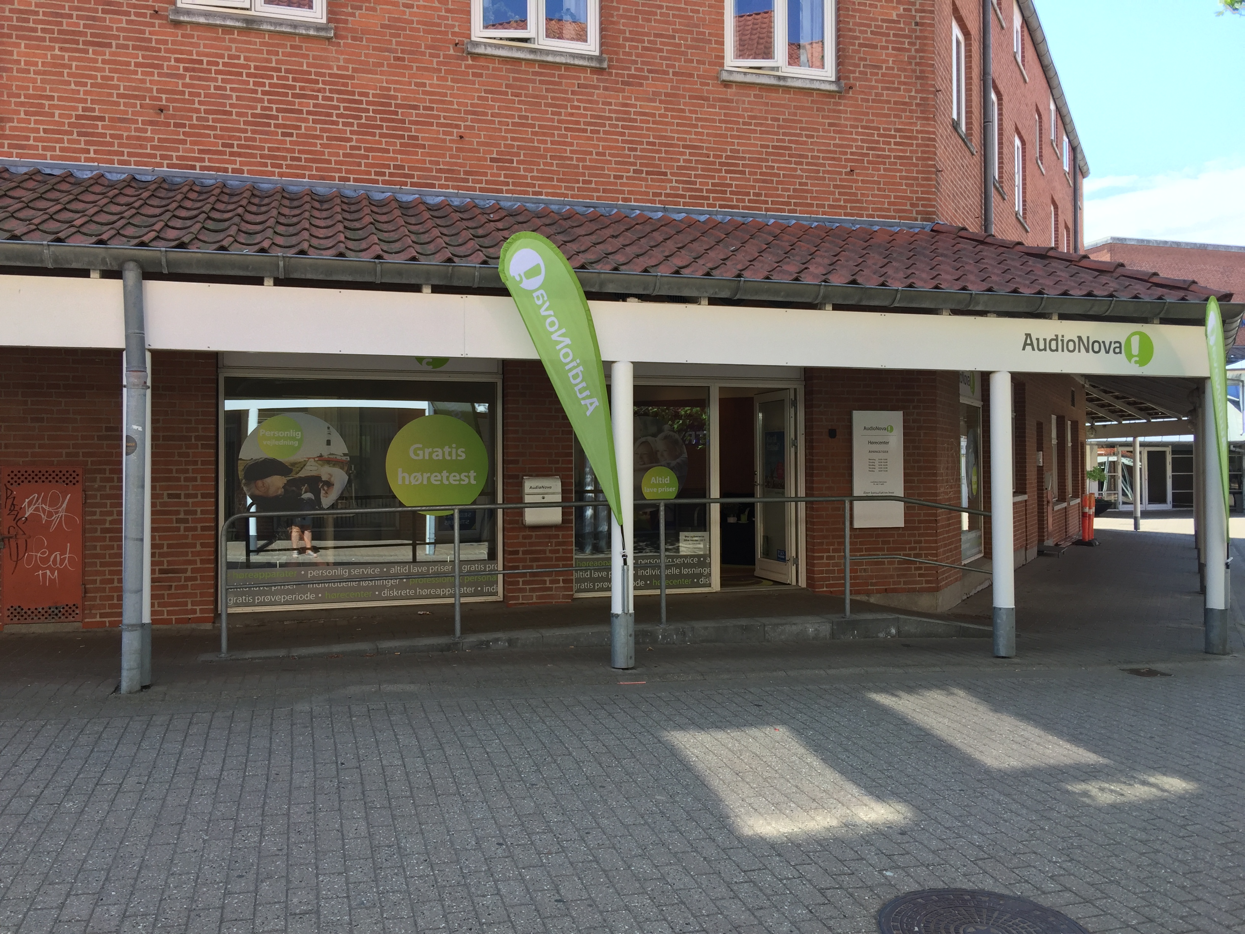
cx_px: 622
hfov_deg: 61.7
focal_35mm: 29
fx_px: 1043
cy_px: 467
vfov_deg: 48.2
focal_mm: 4.15
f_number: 2.2
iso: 32
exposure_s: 1/384
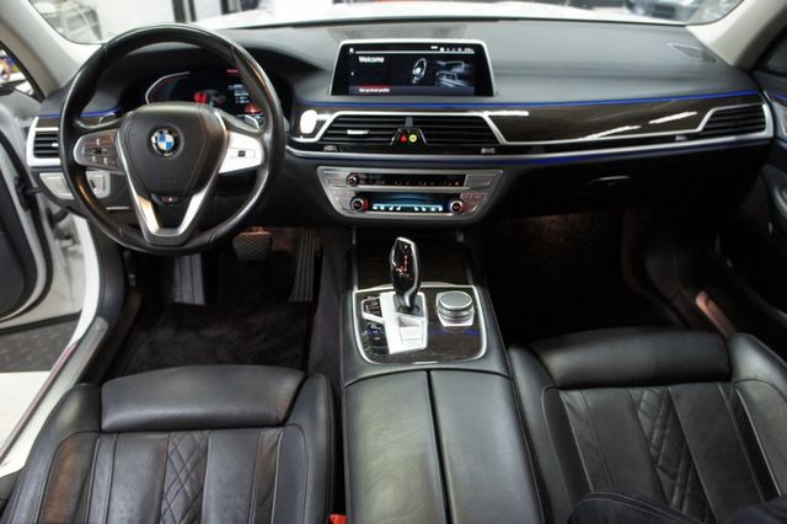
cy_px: 262
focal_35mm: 27
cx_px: 394
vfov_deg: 47.9
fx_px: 590
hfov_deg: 67.4
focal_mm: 18
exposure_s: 1/30
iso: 1000
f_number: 3.5
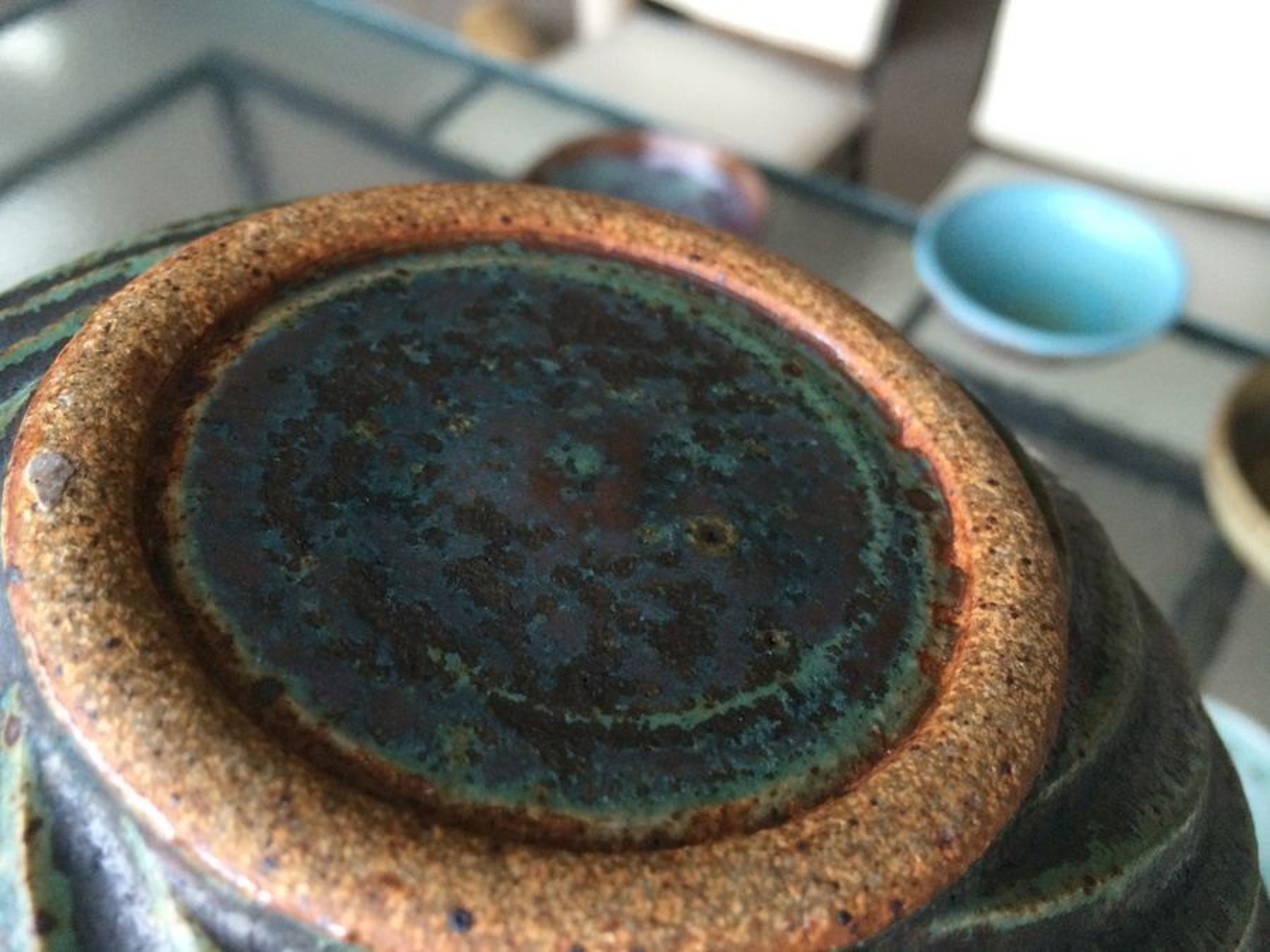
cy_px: 476
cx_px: 635
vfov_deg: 46.8
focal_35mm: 30
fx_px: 1101
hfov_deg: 60.0
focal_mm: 4.12
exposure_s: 1/30
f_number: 2.2
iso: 160
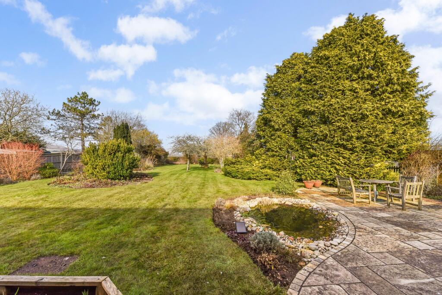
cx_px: 221
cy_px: 148
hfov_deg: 104.2
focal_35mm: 14
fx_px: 172
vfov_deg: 81.3
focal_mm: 14
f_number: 7.1
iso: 400
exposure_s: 1/1250
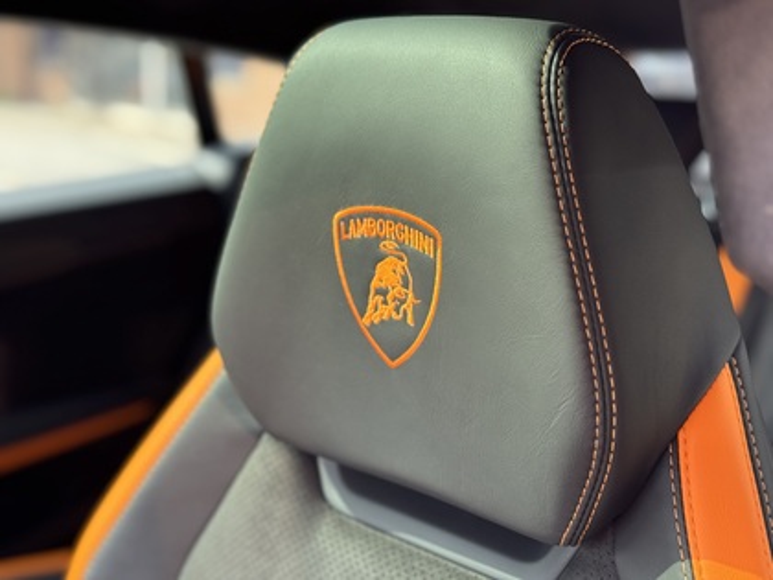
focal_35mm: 48
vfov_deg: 30.3
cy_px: 290
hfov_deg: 39.7
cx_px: 386
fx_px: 1072
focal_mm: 6.76
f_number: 1.78
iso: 100
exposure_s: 1/75
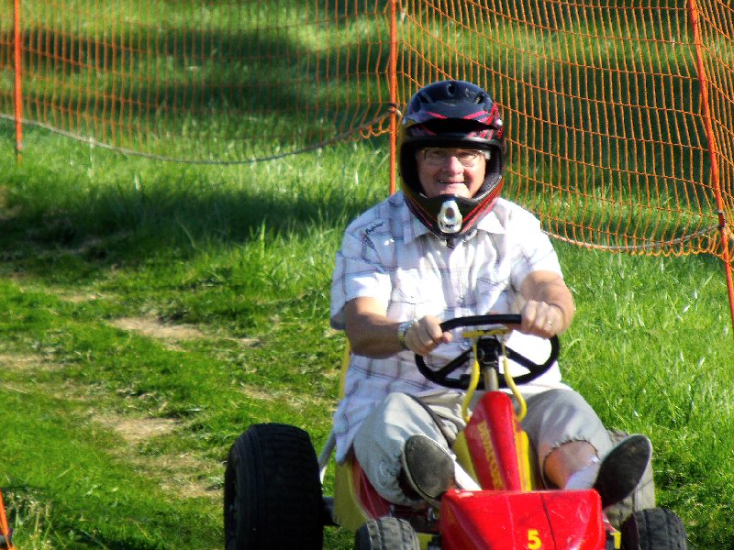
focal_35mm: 338
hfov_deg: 5.9
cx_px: 367
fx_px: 7167
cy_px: 275
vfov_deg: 4.4
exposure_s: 1/400
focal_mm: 60.4
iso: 100
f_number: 4.1
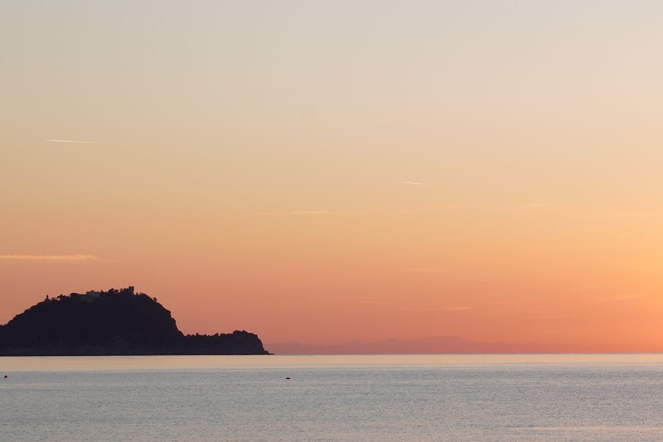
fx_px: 2870
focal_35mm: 156
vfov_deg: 8.8
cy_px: 300
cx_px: 545
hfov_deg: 13.1
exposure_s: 1/80
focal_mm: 59
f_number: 11
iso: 250
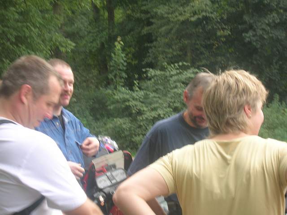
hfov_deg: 19.8
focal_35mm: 99
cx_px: 144
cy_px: 108
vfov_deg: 14.9
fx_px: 821
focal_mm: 16.4
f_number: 4.8
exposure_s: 1/36
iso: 50
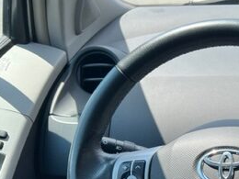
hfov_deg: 26.6
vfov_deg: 22.3
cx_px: 291
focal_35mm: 64
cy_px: 169
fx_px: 442
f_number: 1.5
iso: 50
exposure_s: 1/1029
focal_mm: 5.7
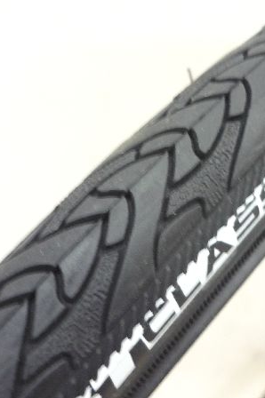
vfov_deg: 42.8
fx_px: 509
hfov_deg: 28.8
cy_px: 199
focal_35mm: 46
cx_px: 192
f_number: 2.8
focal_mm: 5.5
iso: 400
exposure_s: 1/15
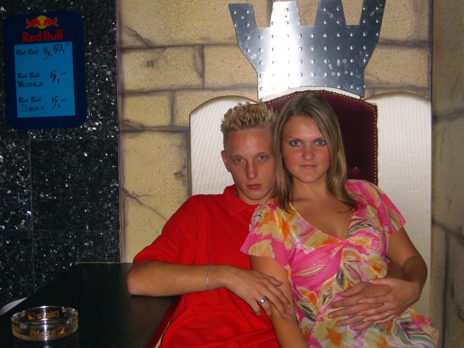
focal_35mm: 46
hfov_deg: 41.2
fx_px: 617
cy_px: 174
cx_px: 232
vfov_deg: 31.5
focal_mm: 9.5
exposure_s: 1/60
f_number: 3.1
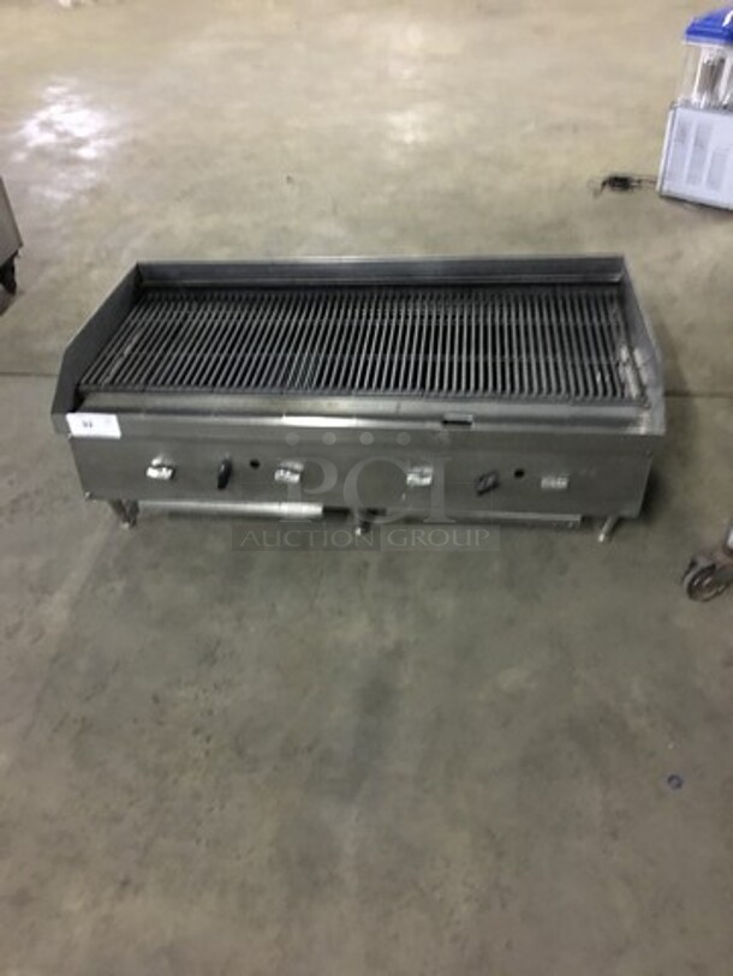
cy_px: 488
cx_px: 366
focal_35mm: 29
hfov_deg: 48.2
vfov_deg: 61.7
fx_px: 819
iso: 125
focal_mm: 4.15
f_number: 2.2
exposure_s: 1/4
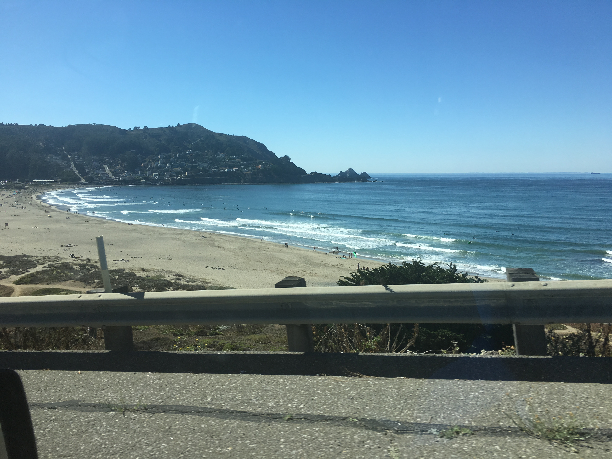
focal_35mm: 29
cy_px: 230
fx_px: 513
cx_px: 306
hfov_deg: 61.7
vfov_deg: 48.2
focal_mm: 4.15
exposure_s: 1/1637
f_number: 2.2
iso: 25
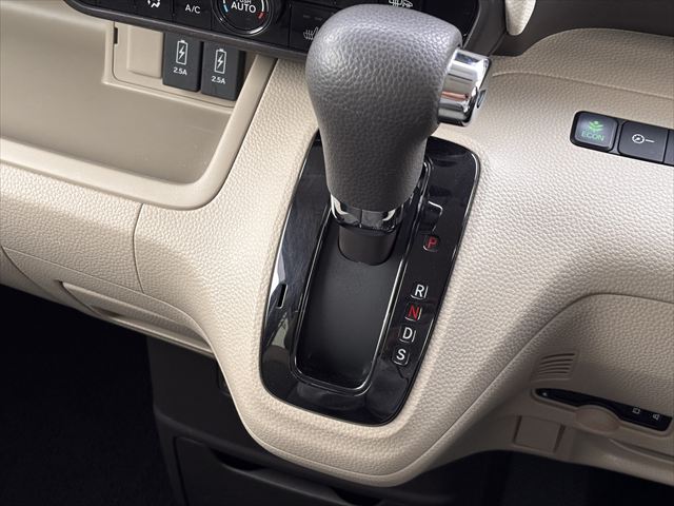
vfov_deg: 28.0
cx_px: 337
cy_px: 253
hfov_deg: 36.8
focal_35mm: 52
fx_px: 1012
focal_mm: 5.96
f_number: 1.6
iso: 200
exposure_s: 1/40
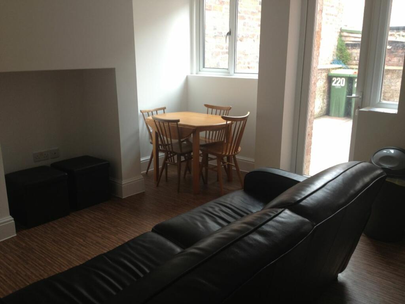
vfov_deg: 40.7
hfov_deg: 52.6
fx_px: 409
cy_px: 152
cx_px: 202
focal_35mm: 35
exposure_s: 1/20
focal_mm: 4.28
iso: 50
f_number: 2.4
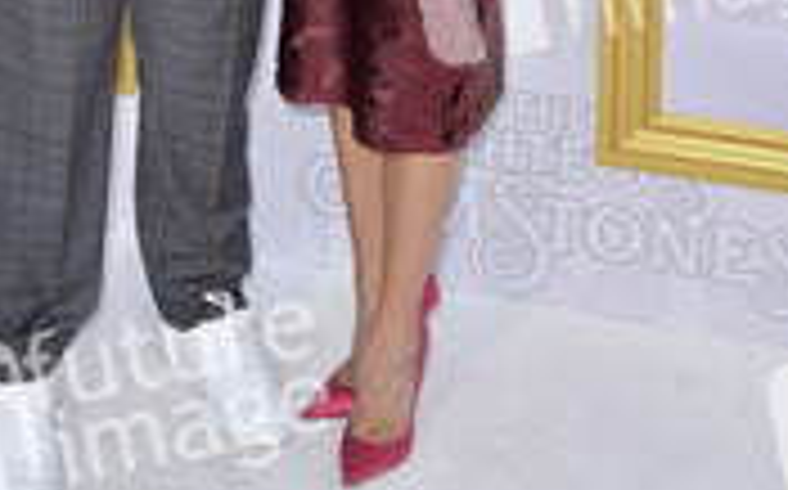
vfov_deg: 14.4
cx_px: 232
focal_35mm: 84
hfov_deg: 24.5
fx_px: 1802
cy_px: -265
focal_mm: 36
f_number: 7.1
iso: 320
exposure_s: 1/250
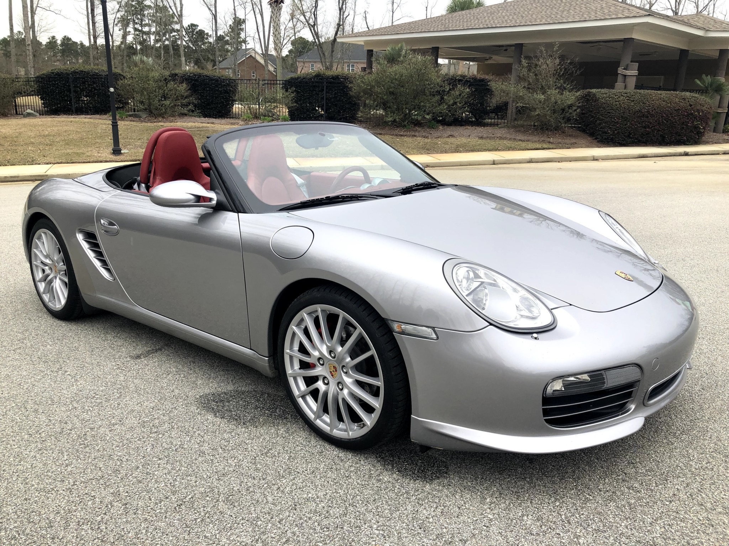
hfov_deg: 63.4
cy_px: 273
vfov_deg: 49.7
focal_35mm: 28
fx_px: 590
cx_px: 364
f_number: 1.8
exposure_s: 1/500
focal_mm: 3.99
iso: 20
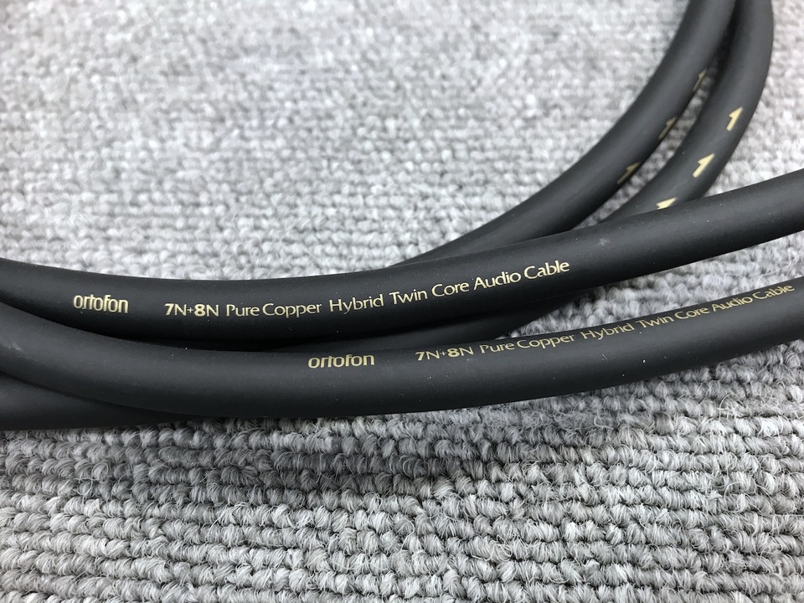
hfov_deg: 63.4
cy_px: 302
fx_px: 650
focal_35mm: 28
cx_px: 402
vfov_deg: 49.7
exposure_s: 1/17
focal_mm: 3.99
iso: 40
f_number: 1.8
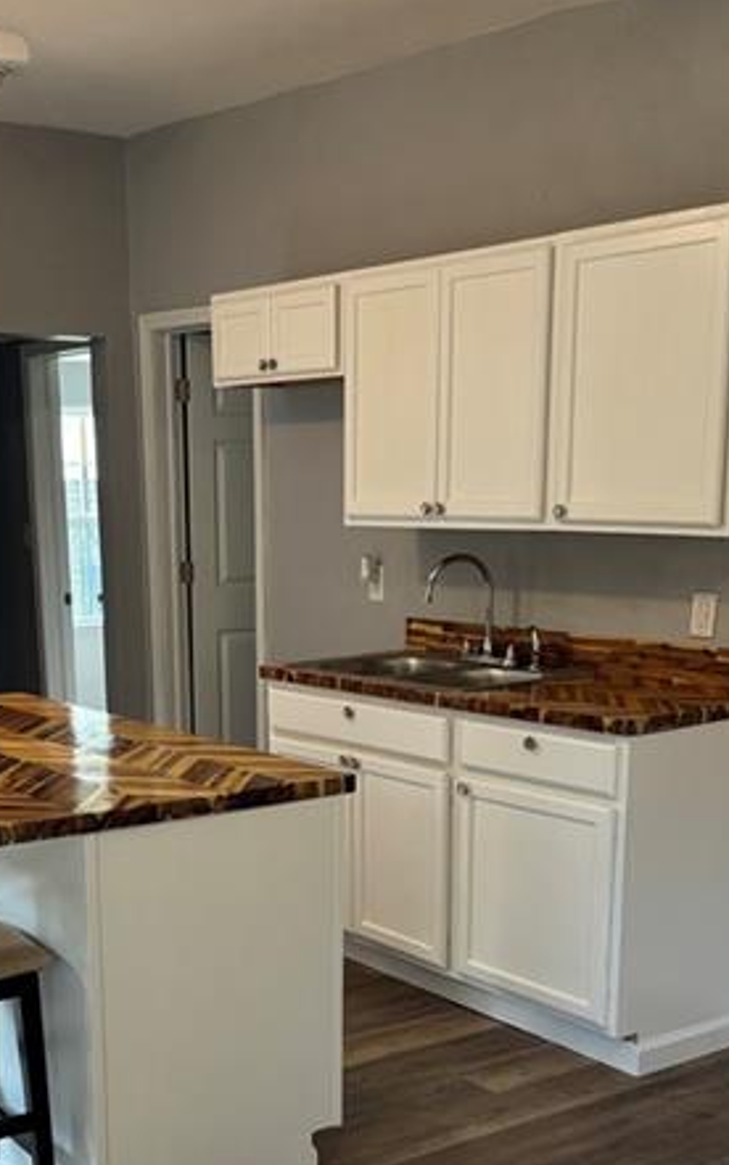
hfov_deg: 26.8
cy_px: 903
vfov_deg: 40.4
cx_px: 256
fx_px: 1524
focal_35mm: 48
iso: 200
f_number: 1.6
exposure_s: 1/60
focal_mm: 5.96
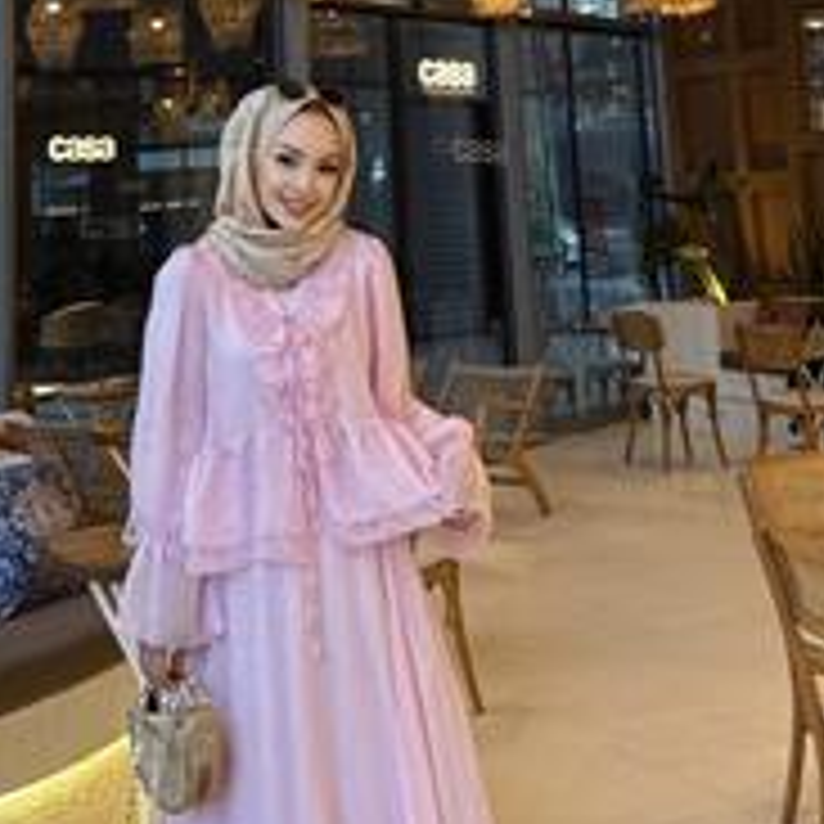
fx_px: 1293
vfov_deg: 35.4
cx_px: 261
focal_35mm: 48
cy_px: 412
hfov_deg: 34.9
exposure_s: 1/50
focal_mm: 6.76
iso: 125
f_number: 1.78
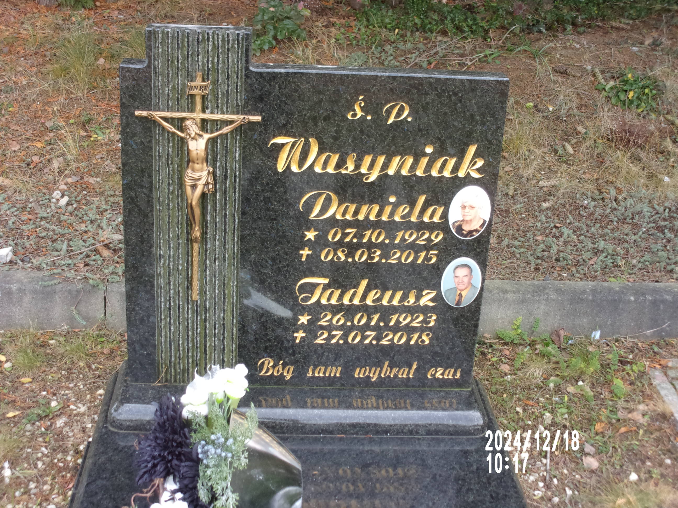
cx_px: 339
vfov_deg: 27.5
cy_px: 254
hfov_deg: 36.2
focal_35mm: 53
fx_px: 1038
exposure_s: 1/34
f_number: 4.9
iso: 163
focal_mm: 9.5
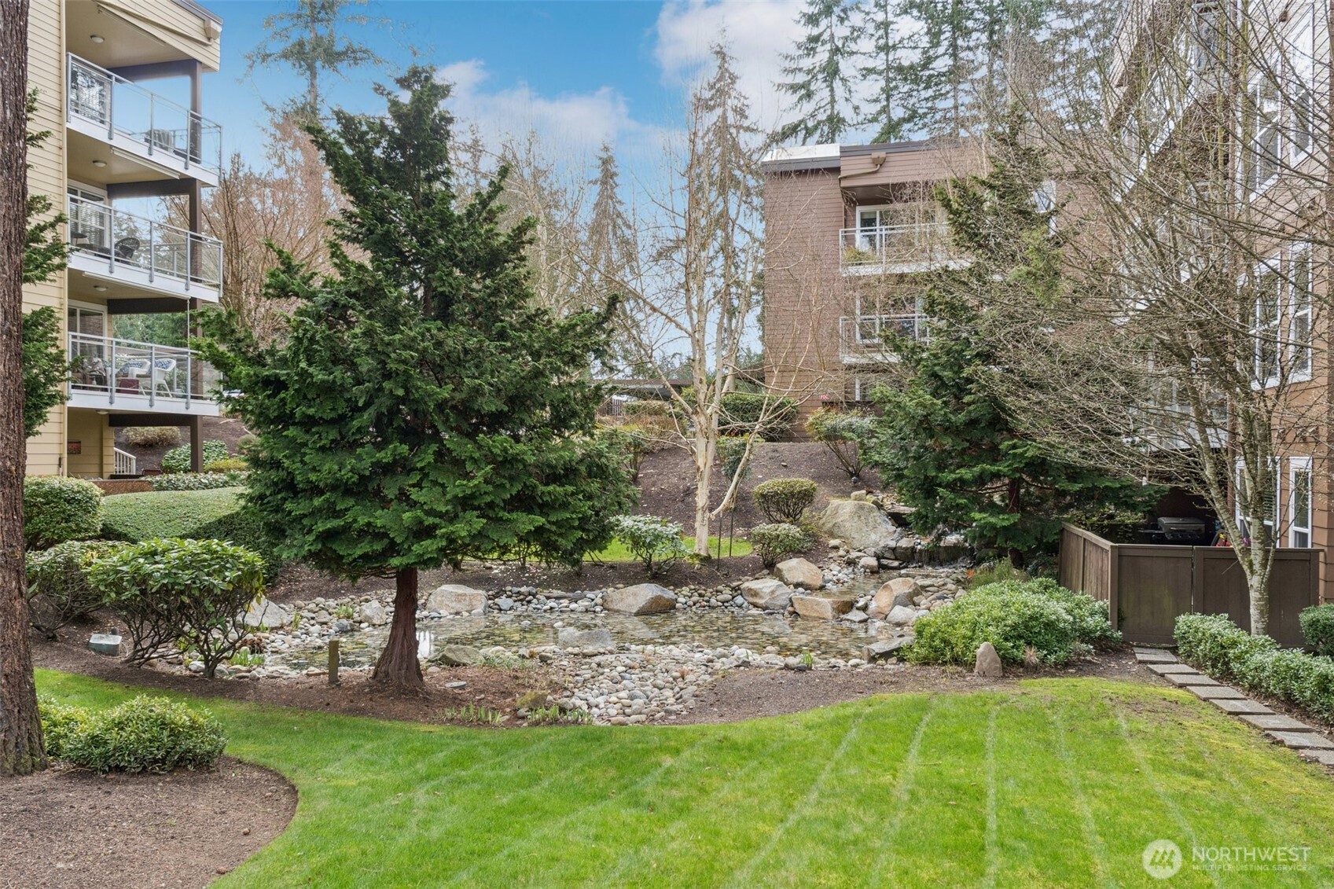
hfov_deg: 65.9
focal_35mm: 28
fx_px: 1028
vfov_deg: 46.8
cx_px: 667
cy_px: 444
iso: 250
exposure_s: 1/30
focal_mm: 18.5
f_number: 9
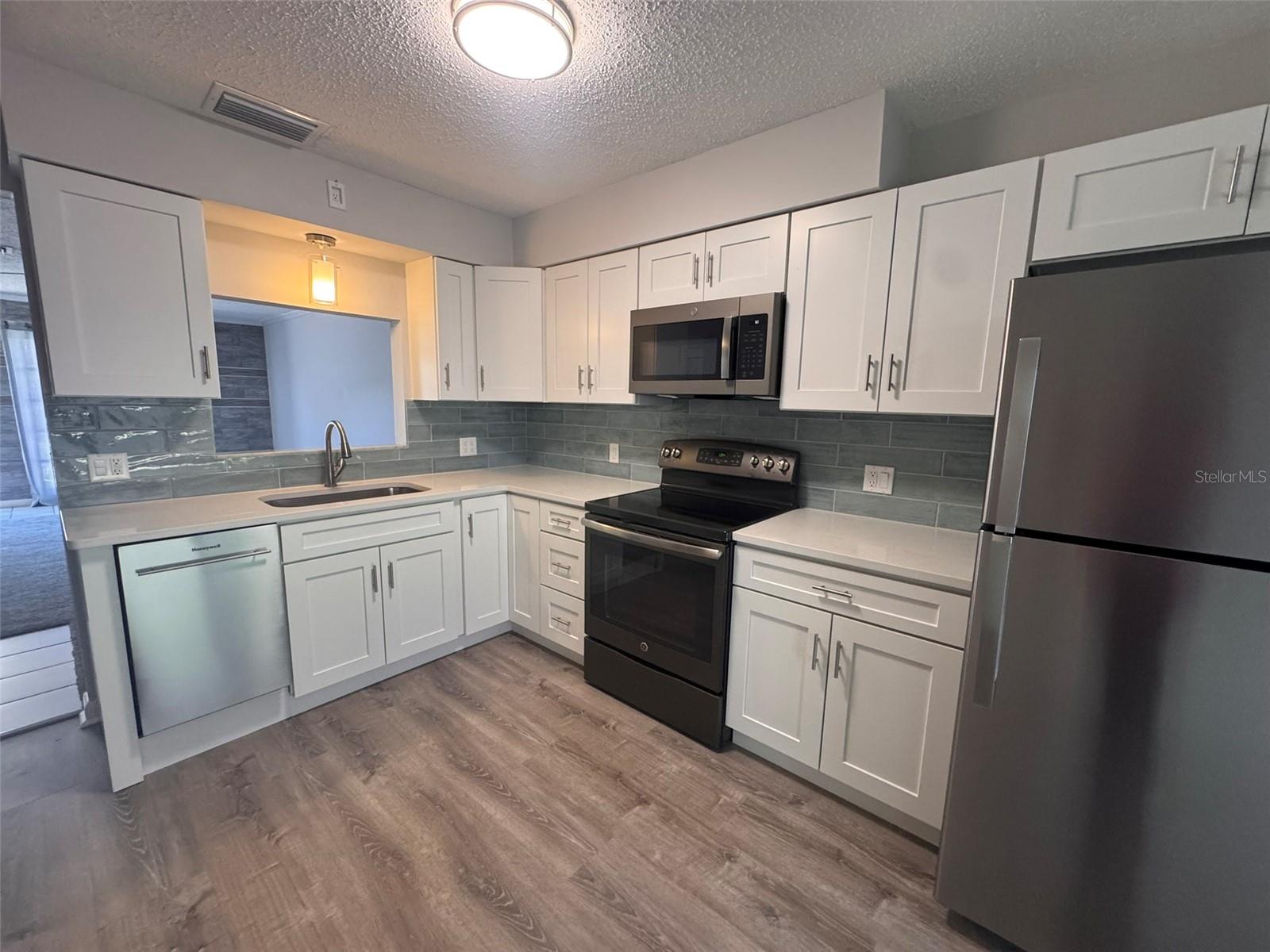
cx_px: 635
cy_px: 476
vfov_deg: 85.7
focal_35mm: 14
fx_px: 514
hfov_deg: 102.1
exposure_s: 1/120
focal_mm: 2.22
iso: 320
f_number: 2.2
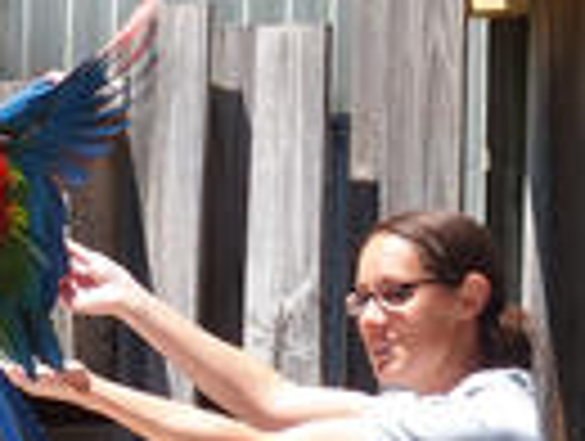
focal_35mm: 629
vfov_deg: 2.4
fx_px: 10650
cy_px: 216
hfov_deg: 3.1
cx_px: -117
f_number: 3.5
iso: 100
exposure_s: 1/500
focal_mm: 38.6
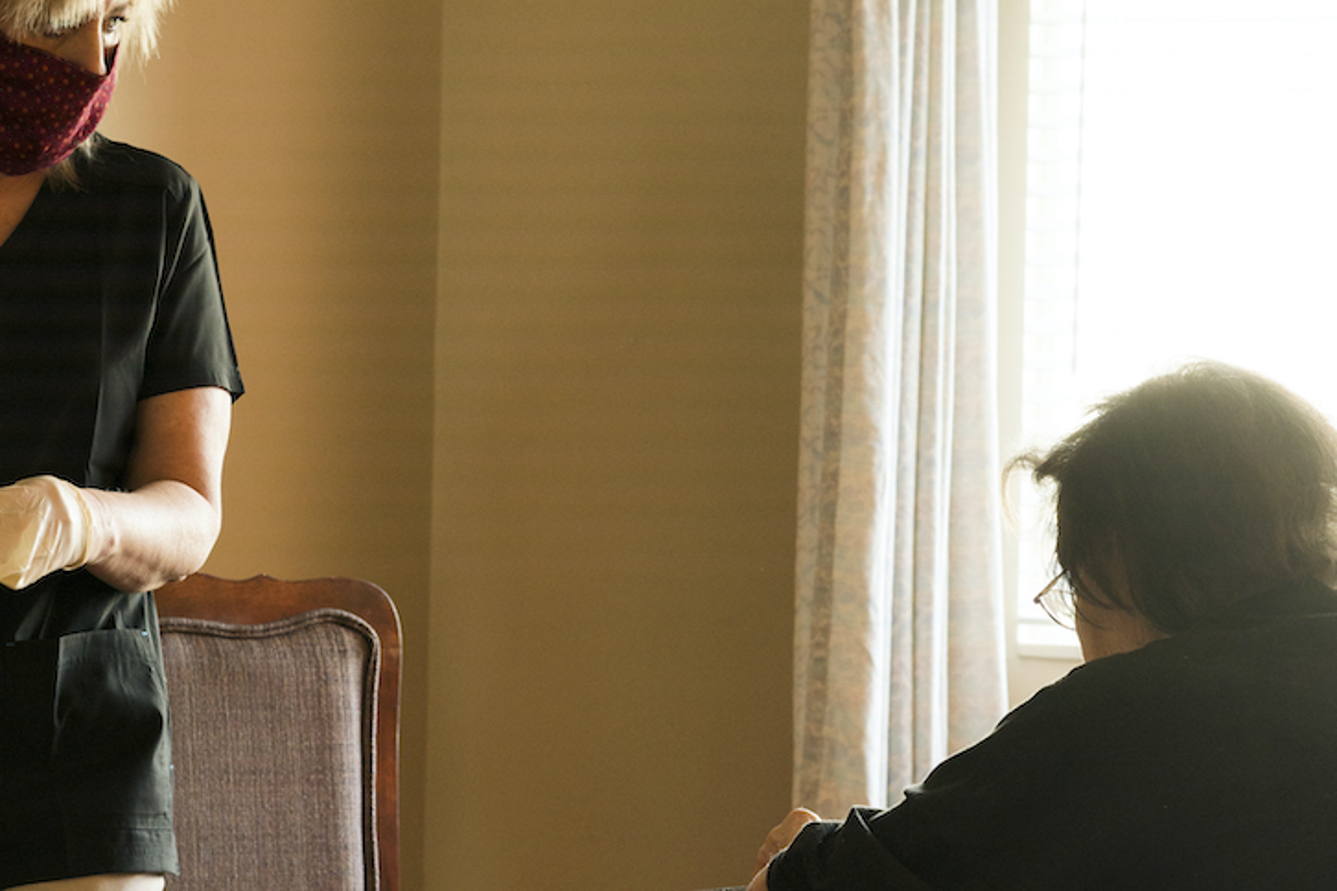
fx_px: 3454
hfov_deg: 21.9
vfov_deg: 14.7
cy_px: 608
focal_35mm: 93
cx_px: 641
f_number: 5.6
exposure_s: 1/50
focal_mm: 50
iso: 500
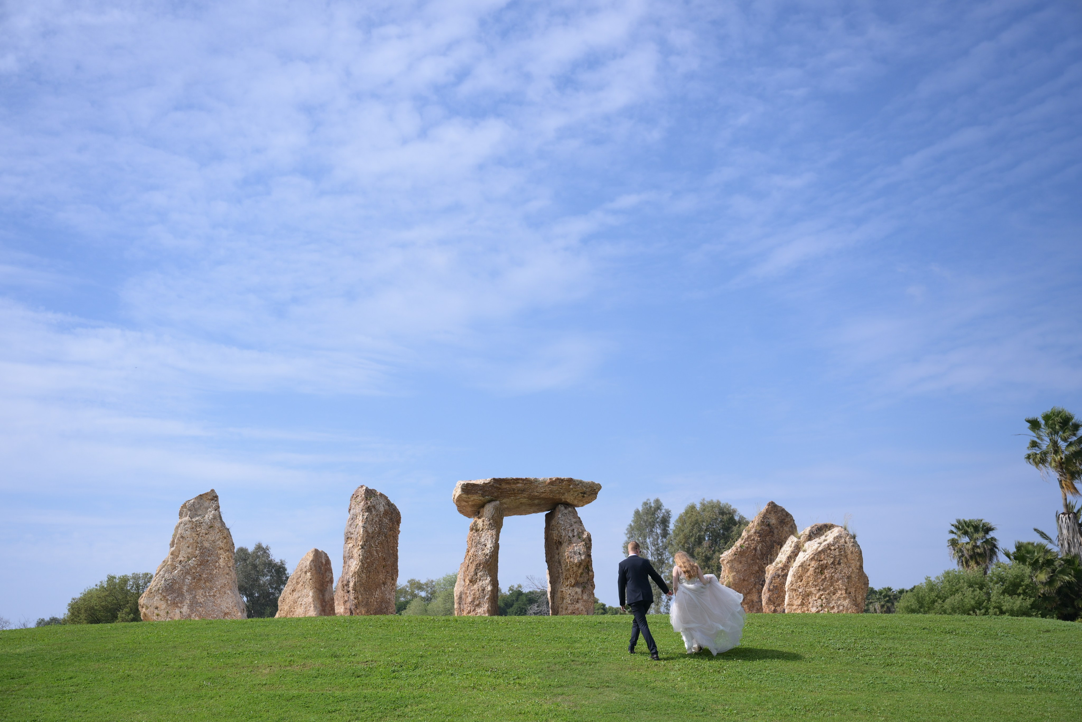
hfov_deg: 53.1
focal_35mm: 36
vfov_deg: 36.9
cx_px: 541
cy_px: 361
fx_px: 1082
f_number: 3.5
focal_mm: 36
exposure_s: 1/2500
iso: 125
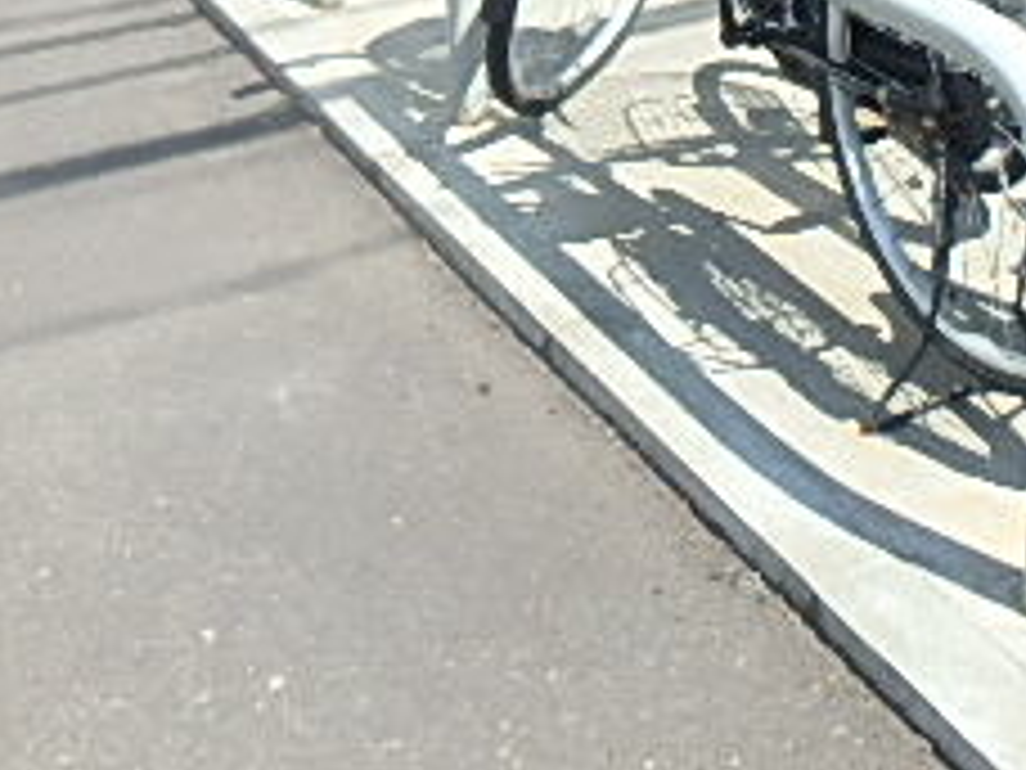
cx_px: 891
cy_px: -162
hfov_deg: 31.4
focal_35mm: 59
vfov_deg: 22.8
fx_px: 1749
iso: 125
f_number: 3.5
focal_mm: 3.7
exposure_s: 1/640
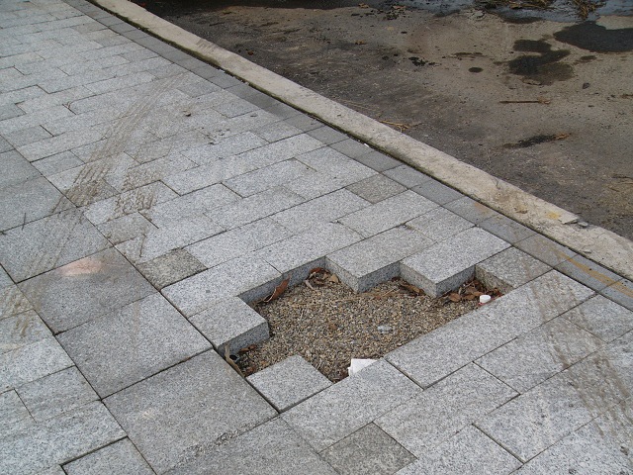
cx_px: 316
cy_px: 238
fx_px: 823
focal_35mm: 45
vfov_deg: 32.2
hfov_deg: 42.1
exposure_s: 1/125
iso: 50
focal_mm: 7.5
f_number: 3.3
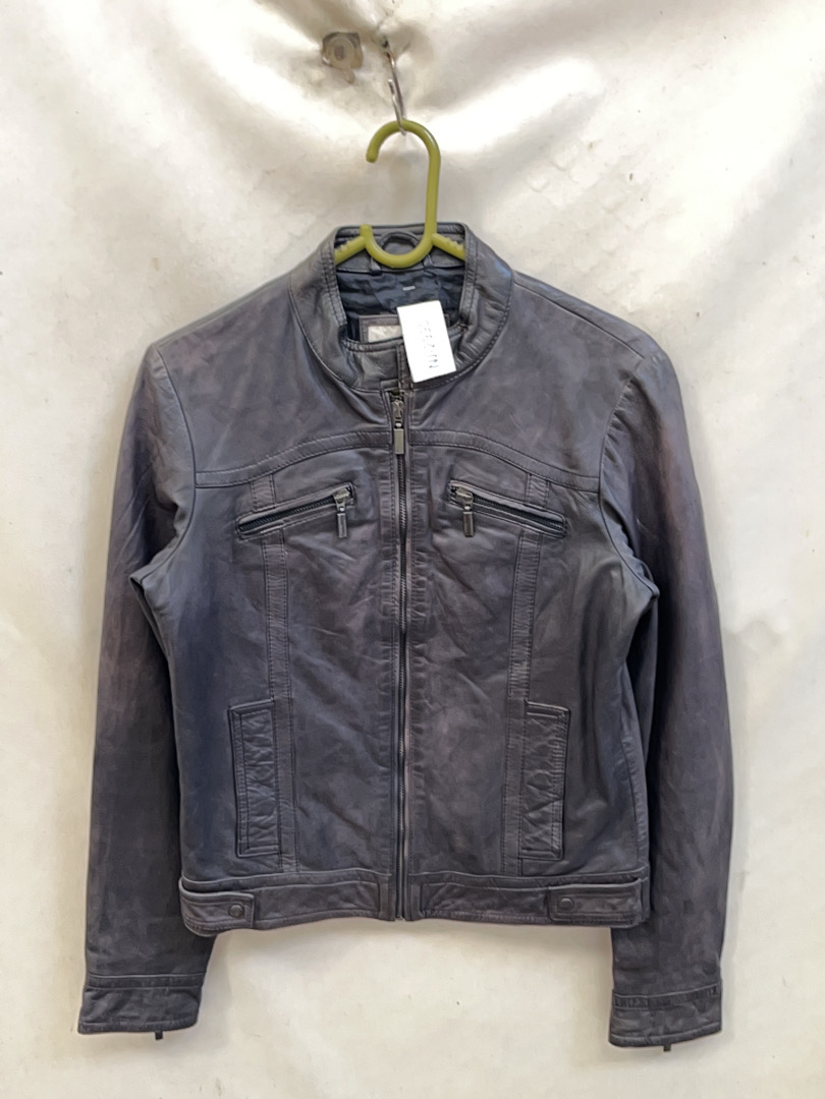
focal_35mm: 27
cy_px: 550
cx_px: 412
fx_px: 858
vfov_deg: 65.3
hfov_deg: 51.4
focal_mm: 5.1
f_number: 1.6
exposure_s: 1/60
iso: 100
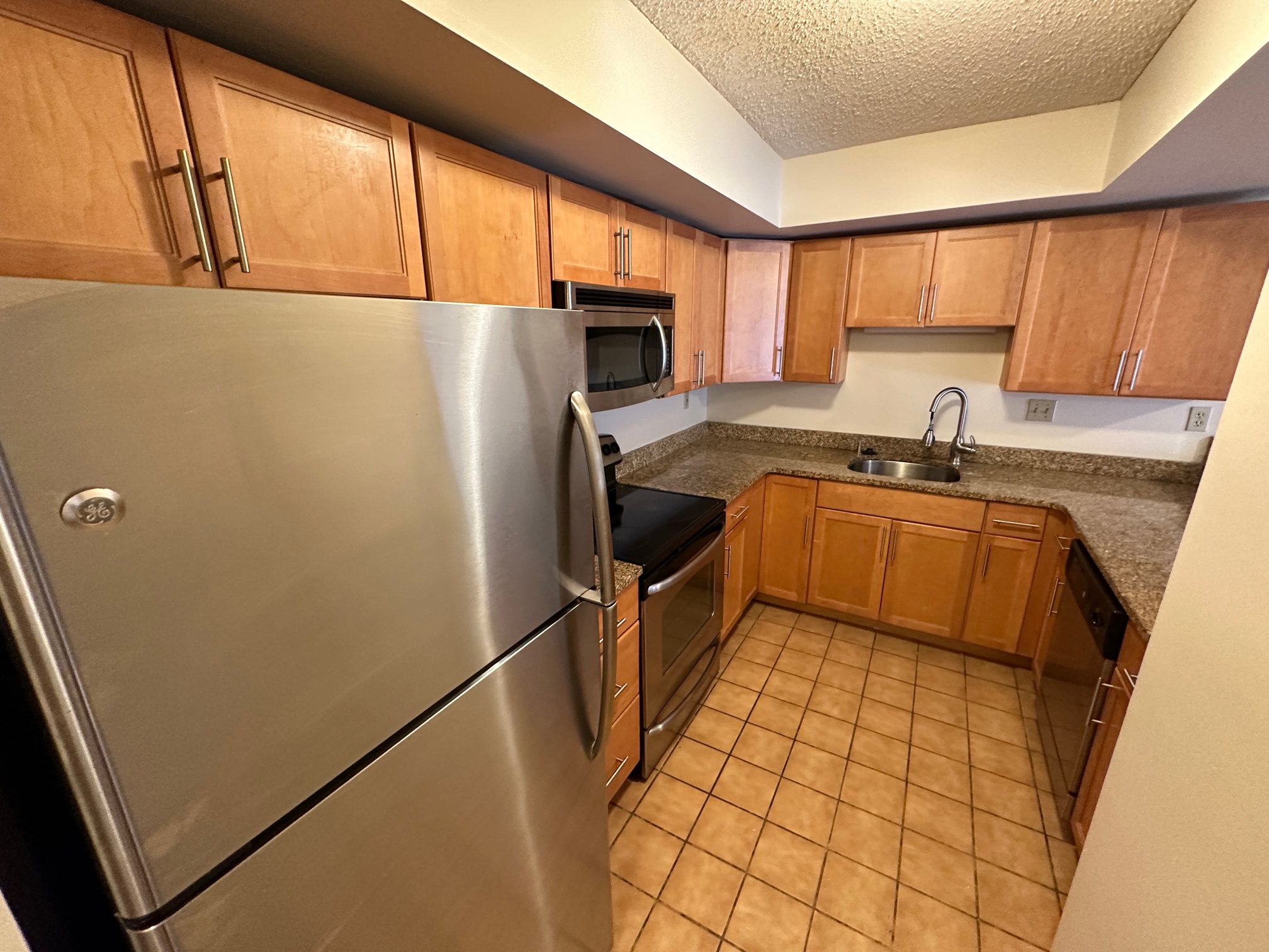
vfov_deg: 85.7
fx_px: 513
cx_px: 634
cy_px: 476
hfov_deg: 102.1
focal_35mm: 14
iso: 400
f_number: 2.2
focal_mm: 2.22
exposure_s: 1/60
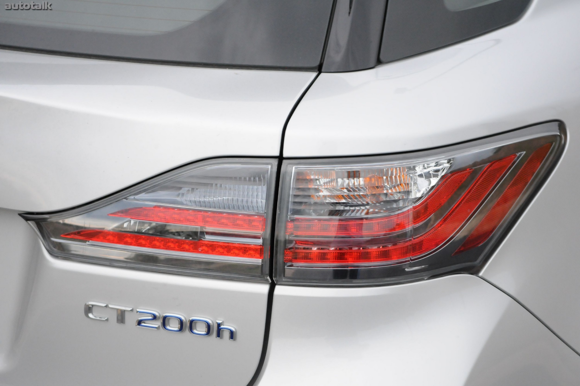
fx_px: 1328
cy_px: 193
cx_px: 290
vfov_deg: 16.5
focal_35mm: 82
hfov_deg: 24.6
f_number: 5
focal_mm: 55
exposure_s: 1/500
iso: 2000
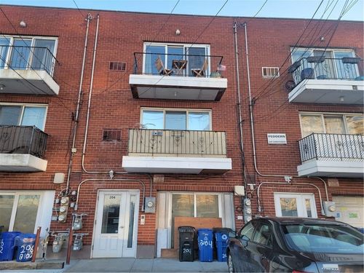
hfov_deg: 71.6
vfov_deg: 56.8
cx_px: 182
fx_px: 252
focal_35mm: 24
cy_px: 136
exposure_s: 1/120
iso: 32
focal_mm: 6.7
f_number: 1.8
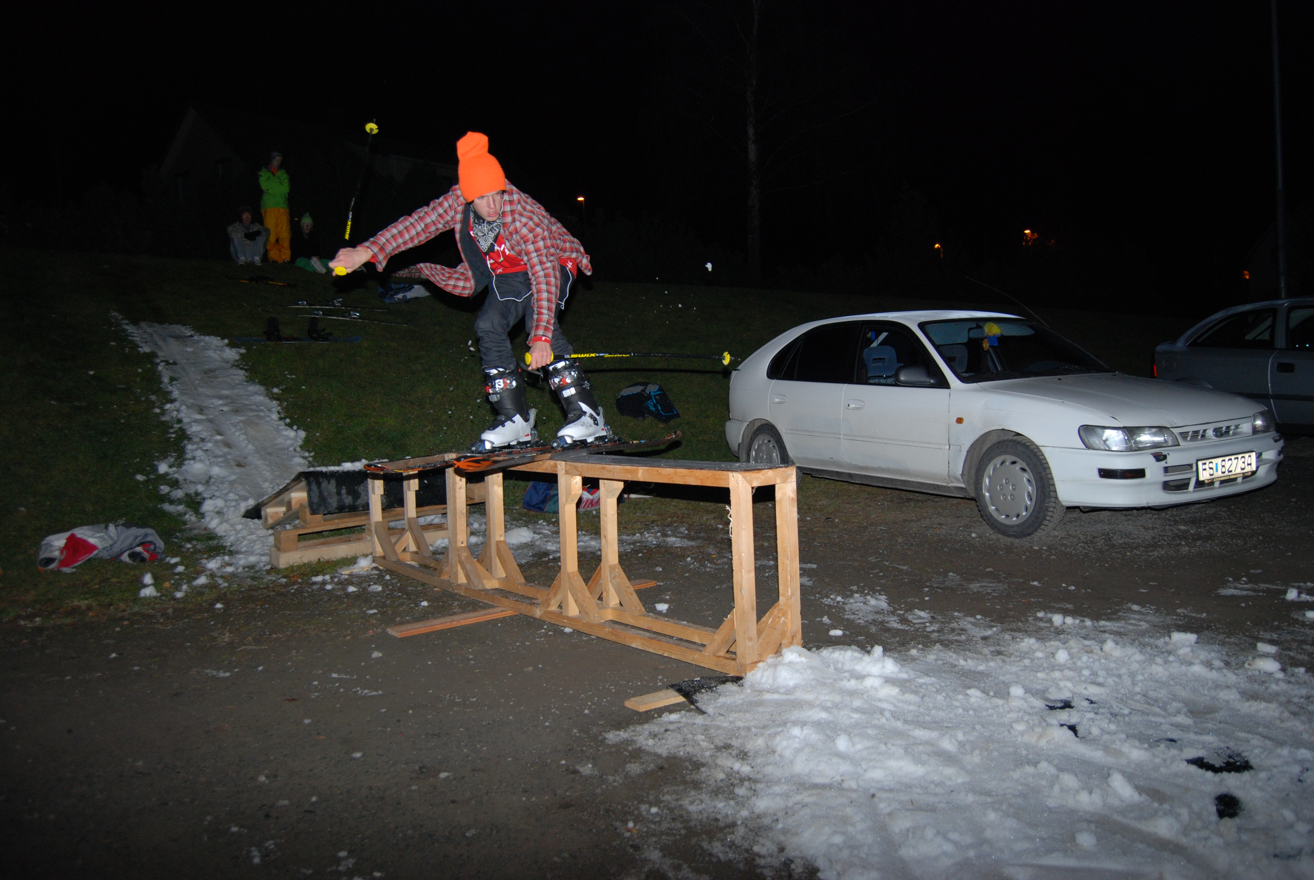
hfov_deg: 67.3
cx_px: 657
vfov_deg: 48.0
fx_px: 987
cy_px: 440
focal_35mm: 27
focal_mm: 18
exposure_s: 1/60
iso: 450
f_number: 4
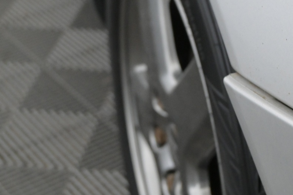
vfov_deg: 16.7
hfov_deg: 23.9
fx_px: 664
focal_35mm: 82
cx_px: 288
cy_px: 114
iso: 2500
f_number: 5
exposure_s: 1/100
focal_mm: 26.5
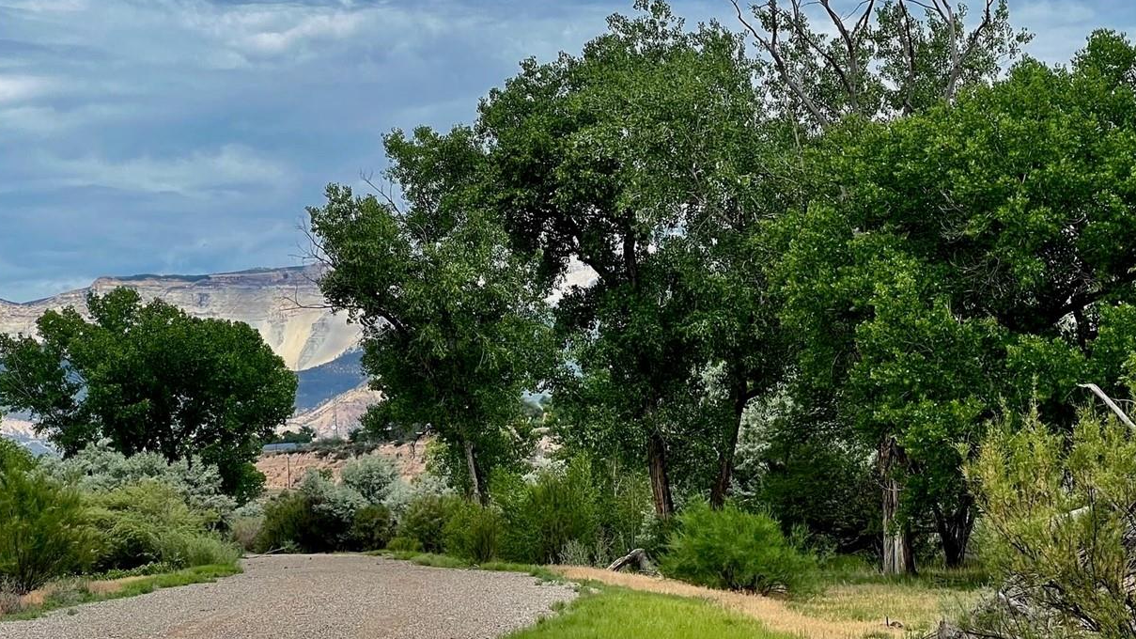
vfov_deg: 10.9
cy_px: 511
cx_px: 724
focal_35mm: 111
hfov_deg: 19.2
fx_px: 3343
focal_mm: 9
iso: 32
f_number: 2.8
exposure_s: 1/576
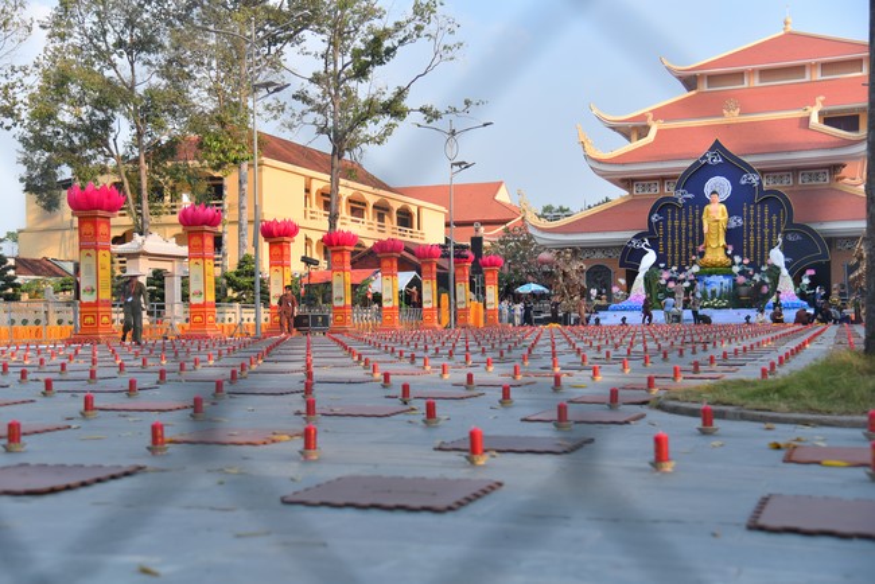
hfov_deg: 42.7
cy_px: 292
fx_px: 1118
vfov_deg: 29.3
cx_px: 438
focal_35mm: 46
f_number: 4.5
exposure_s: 1/640
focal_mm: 46
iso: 125
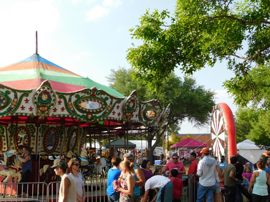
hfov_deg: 42.1
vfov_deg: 32.2
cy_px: 101
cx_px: 135
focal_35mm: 45
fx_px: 351
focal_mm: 8
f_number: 3.7
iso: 125
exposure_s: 1/500
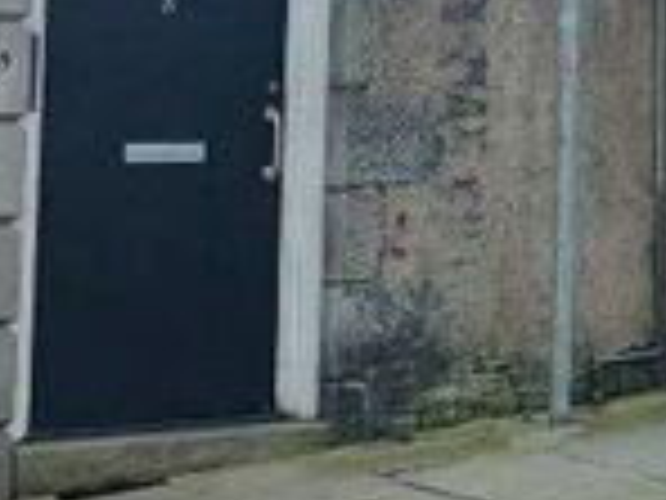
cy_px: -164
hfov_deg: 14.4
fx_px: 2366
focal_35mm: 123
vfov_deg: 11.7
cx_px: 1125
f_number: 2.4
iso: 50
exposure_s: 1/846
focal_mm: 4.32
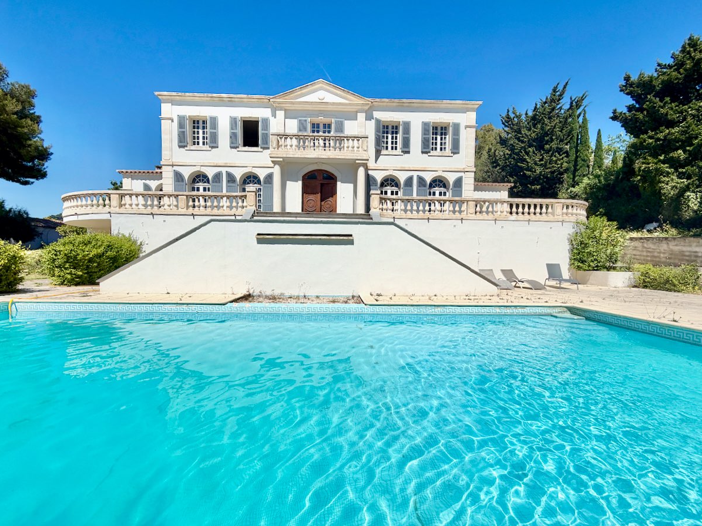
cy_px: 272
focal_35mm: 15
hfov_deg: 98.2
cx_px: 347
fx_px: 304
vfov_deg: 81.7
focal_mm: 2.22
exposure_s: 1/2092
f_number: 2.2
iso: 20
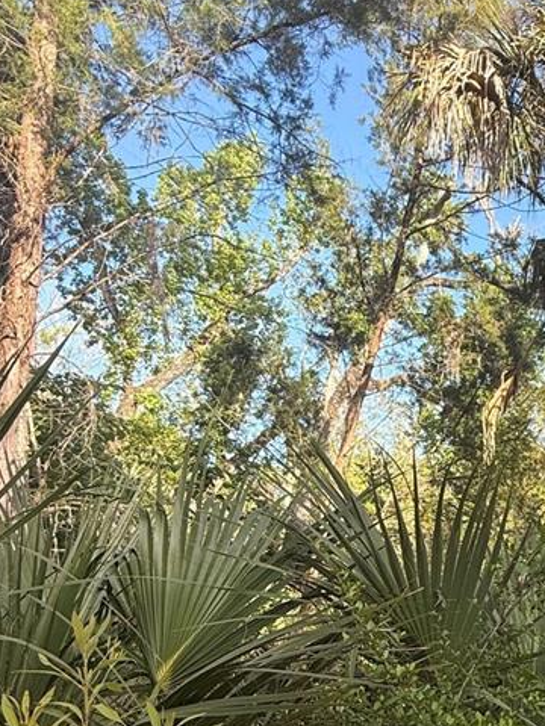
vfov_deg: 51.3
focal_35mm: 35
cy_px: 502
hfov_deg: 36.4
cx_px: 551
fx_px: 735
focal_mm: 2.22
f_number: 2.2
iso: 50
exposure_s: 1/329
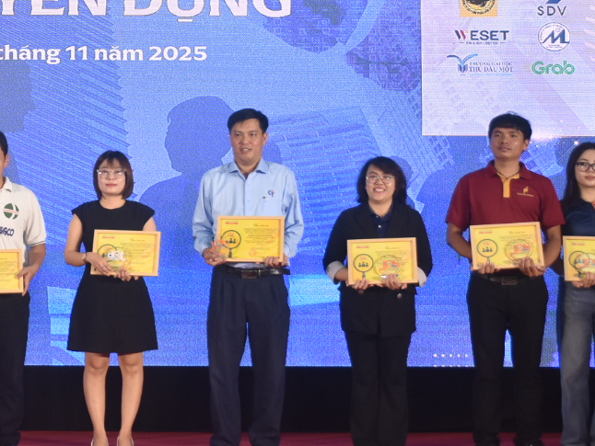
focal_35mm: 94
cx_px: 79
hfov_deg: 20.5
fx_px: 1616
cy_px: 207
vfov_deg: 15.7
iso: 800
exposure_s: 1/250
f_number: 4.5
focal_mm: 26
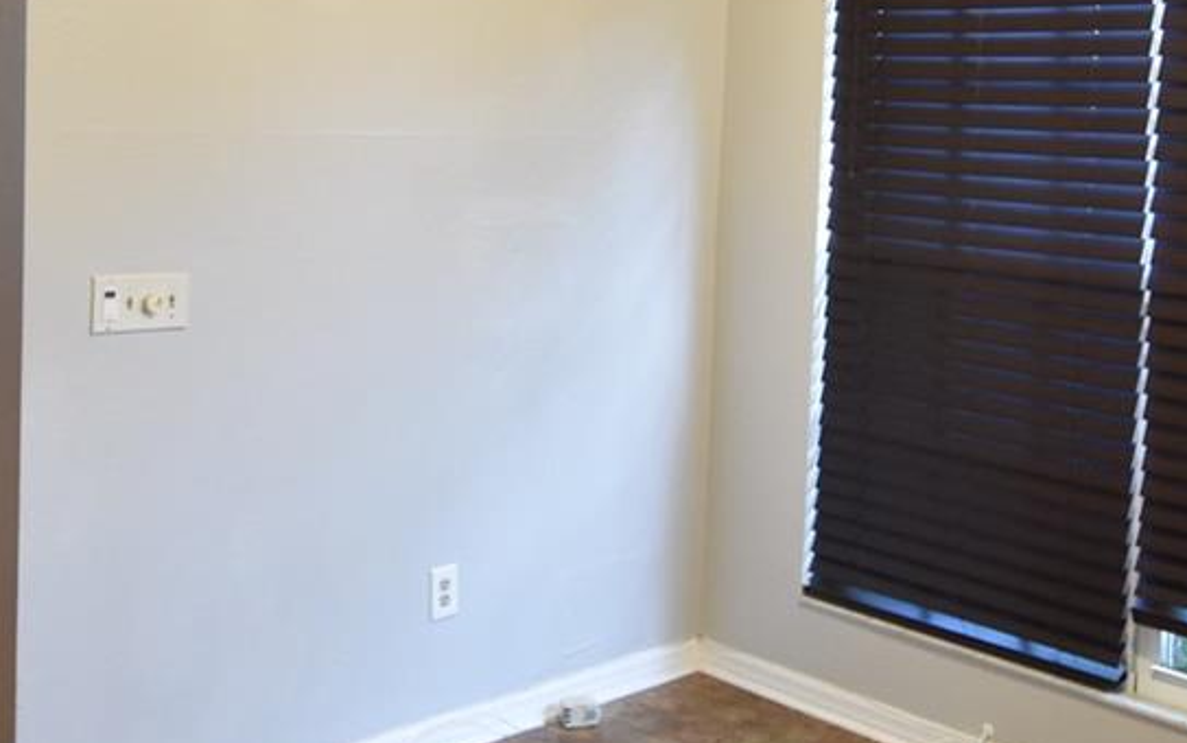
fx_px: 1456
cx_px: 577
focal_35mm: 45
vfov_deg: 28.1
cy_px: 155
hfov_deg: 44.3
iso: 800
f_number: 3.5
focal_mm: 10
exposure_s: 1/10
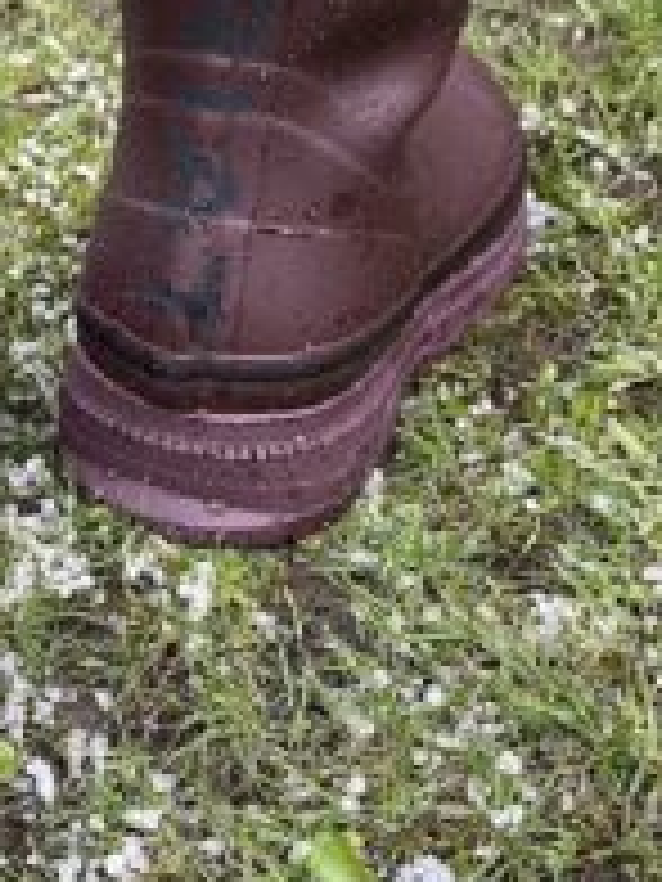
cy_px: 56
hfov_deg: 21.0
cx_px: 38
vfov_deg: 27.3
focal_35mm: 68
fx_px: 1734
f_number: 1.6
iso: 160
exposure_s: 1/60
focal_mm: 5.1
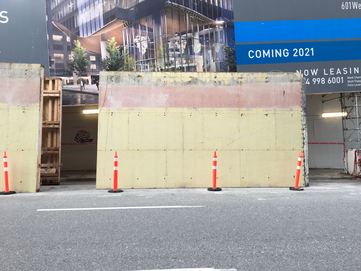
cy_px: 136
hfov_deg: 61.7
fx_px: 302
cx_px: 180
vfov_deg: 48.2
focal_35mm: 29
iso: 32
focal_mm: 4.15
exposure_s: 1/60
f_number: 2.2
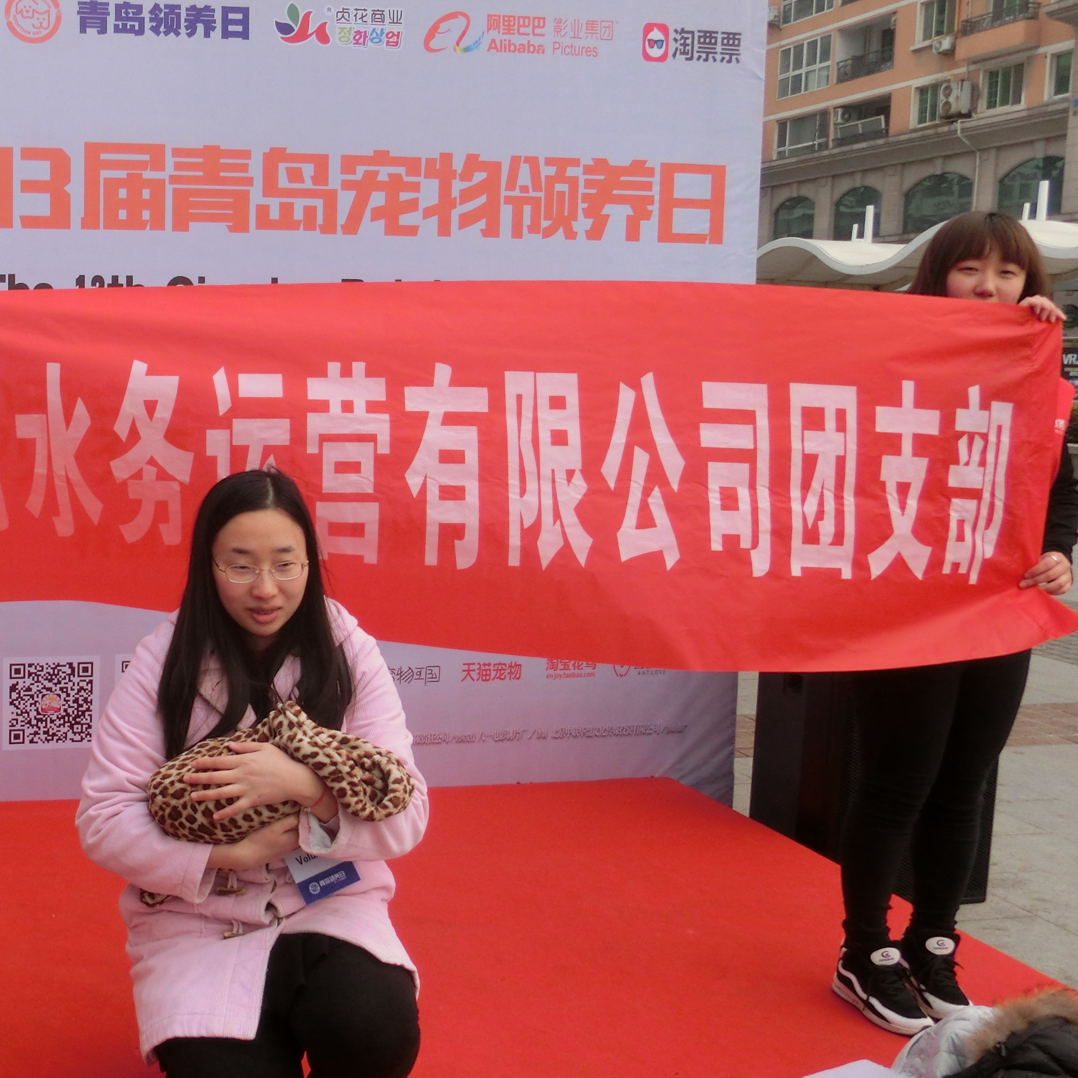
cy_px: 525
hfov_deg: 37.2
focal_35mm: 41
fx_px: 1445
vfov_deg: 40.9
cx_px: 37
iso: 80
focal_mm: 4.24
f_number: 3
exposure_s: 1/800
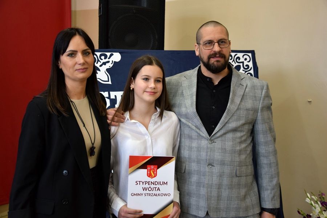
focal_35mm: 48
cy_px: 109
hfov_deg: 41.1
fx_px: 436
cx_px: 164
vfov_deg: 28.1
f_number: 4.2
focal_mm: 32
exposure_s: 1/100
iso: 250
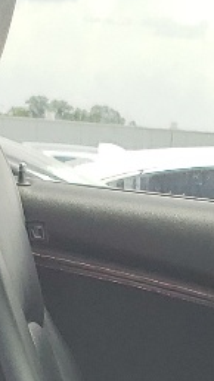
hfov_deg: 6.9
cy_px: 669
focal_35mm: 176
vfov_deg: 11.4
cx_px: 242
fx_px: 1777
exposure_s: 1/476
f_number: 1.5
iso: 50
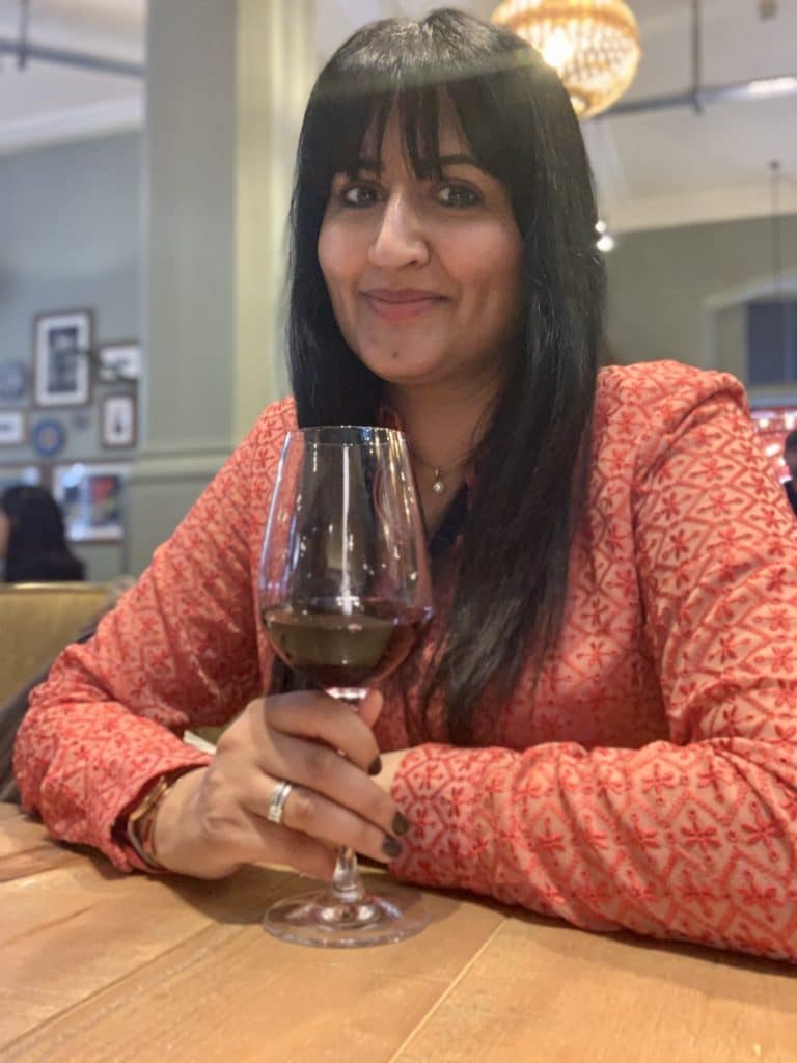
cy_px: 532
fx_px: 982
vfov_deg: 56.8
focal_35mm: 32
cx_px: 398
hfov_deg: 44.2
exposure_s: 1/33
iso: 320
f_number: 2.2
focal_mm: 2.87
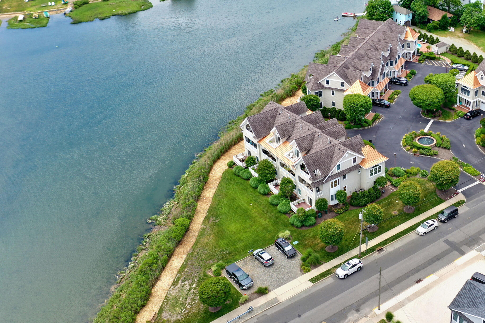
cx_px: 370
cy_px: 168
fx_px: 620
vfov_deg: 29.2
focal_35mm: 46
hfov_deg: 41.4
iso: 100
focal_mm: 10.3
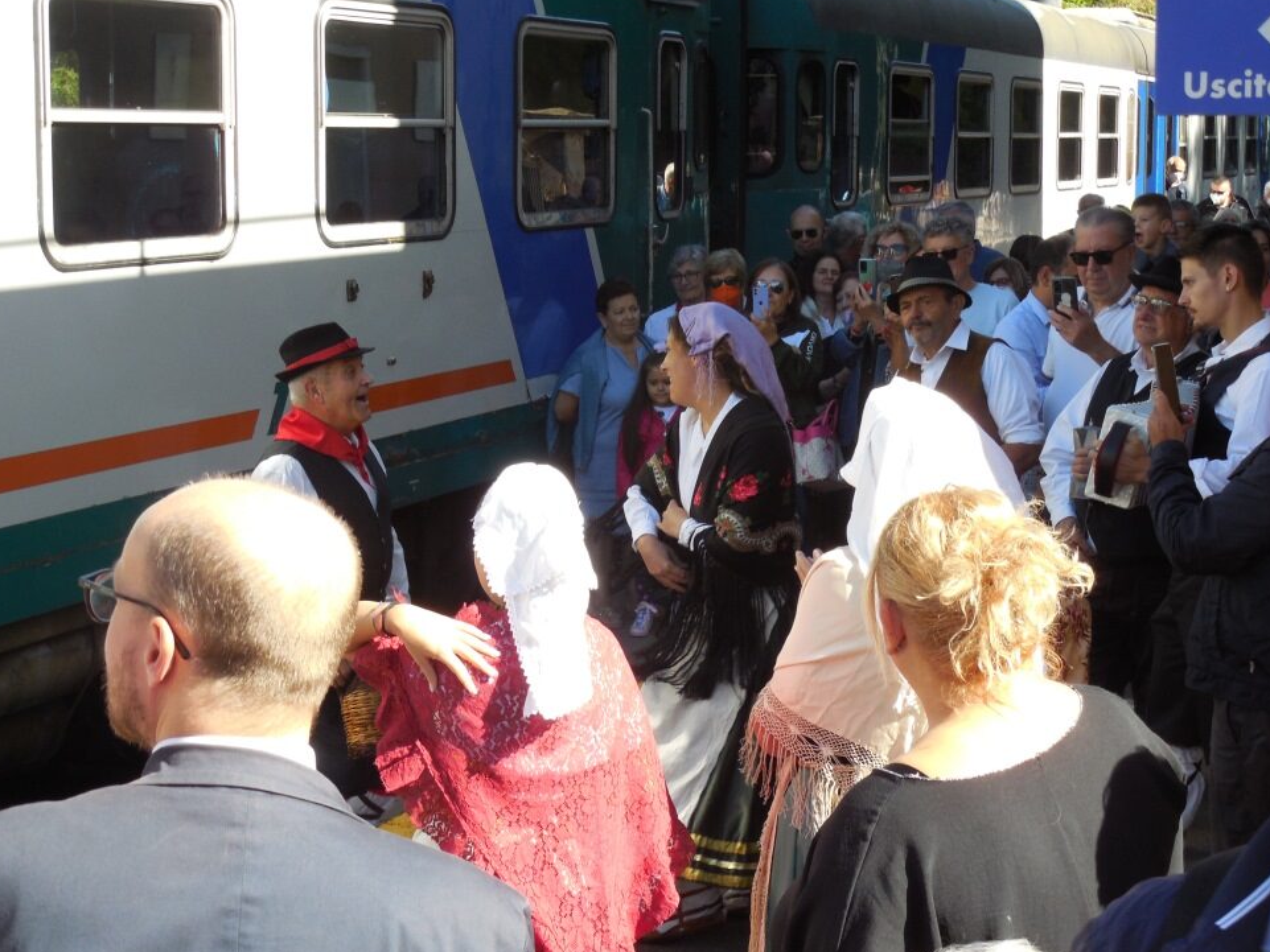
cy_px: 474
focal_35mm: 65
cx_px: 601
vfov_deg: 22.6
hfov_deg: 29.8
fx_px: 2385
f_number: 4.3
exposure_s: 1/250
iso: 160
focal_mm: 11
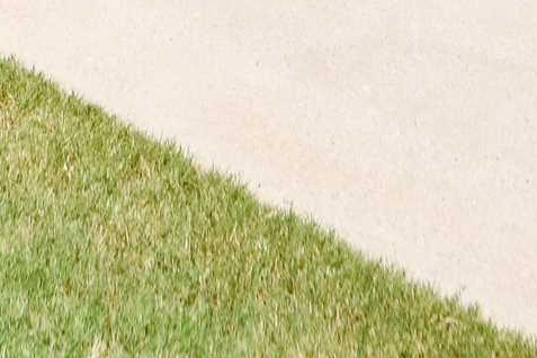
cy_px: -730
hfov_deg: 19.1
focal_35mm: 106
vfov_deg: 9.7
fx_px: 1584
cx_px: 118
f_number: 2.8
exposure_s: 1/2000
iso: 160
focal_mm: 11
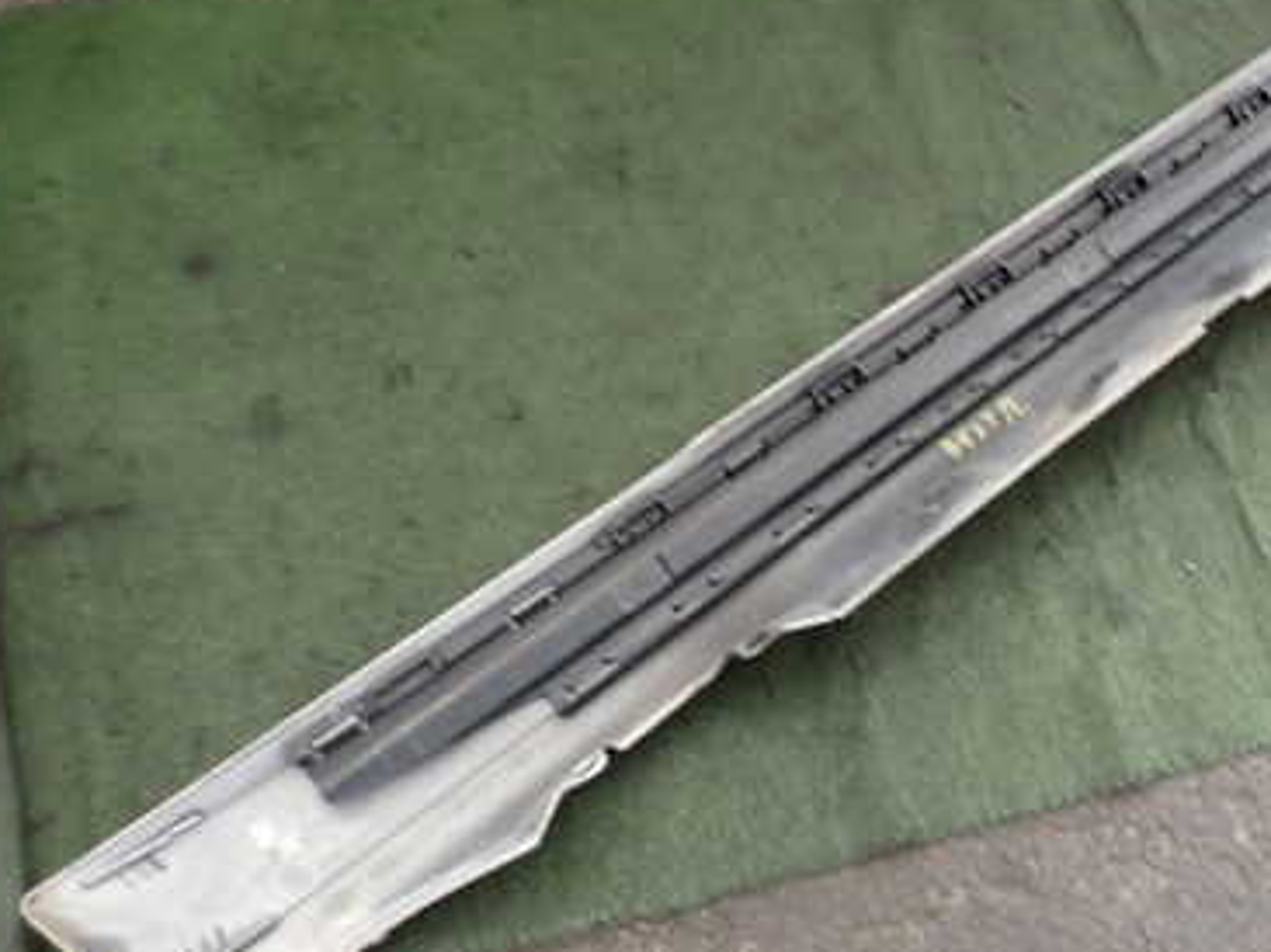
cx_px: 993
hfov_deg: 43.9
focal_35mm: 41
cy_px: 452
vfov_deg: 35.1
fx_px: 1504
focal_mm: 4.5
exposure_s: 1/30
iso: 200
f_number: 2
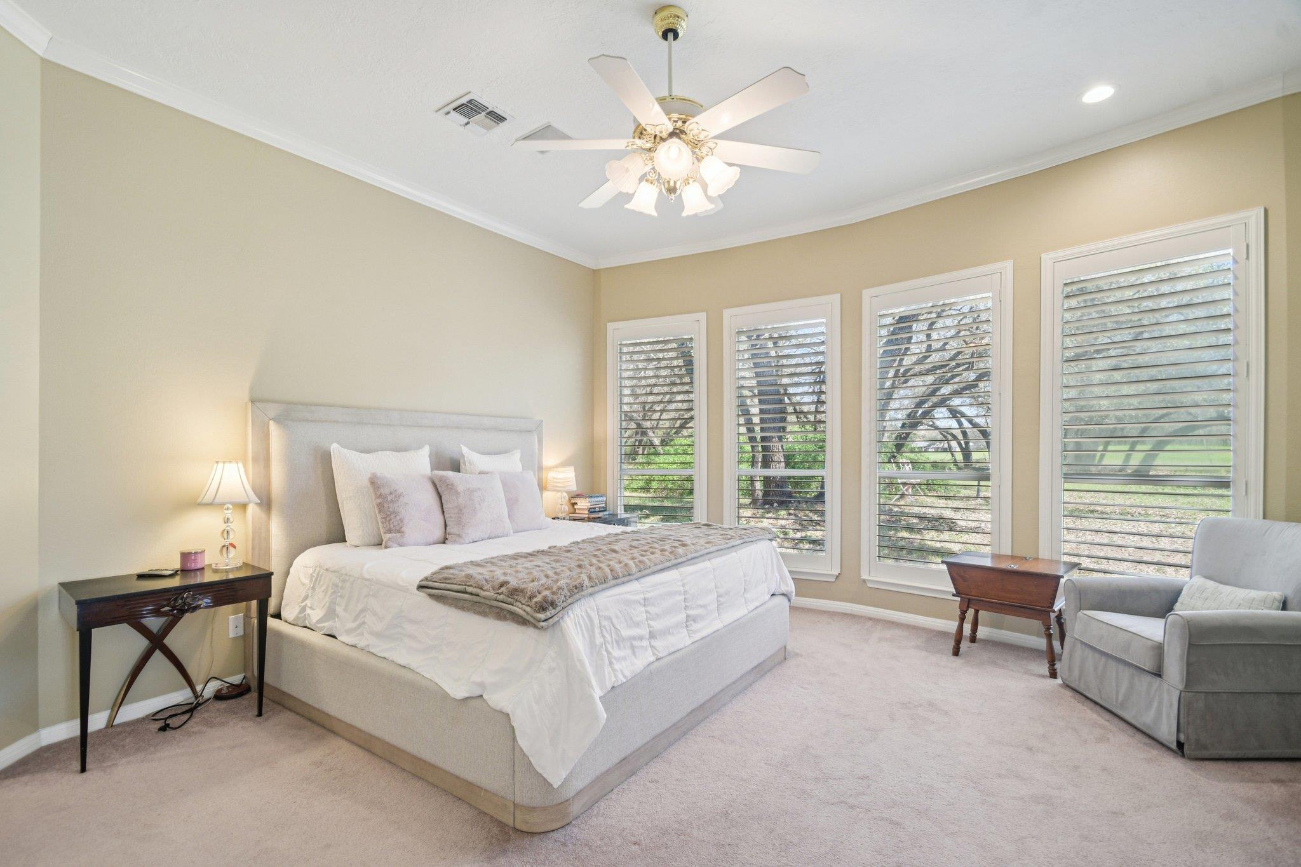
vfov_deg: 77.3
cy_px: 434
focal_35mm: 15
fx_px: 542
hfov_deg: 100.4
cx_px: 650
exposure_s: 1/10
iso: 400
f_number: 8
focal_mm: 10
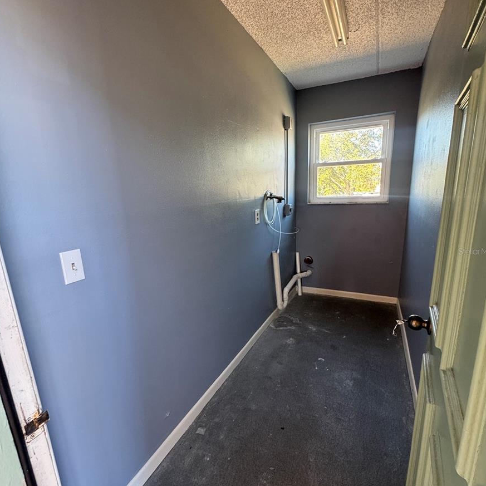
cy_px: 251
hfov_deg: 84.0
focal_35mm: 17
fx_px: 270
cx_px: 247
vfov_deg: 83.9
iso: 250
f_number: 2.2
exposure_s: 1/99
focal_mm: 2.22
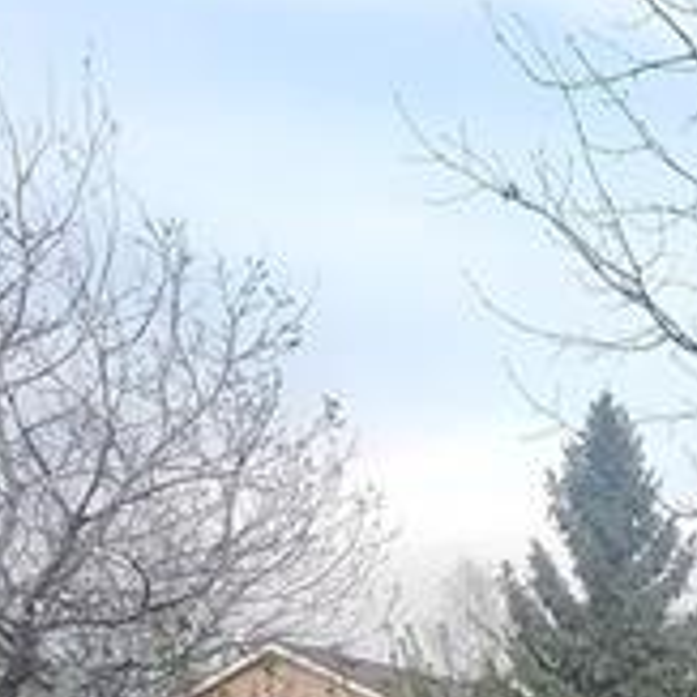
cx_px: 1108
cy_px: 1037
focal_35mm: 72
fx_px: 1640
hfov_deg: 20.0
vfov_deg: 20.6
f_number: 2.2
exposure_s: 1/120
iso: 64
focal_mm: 1.74
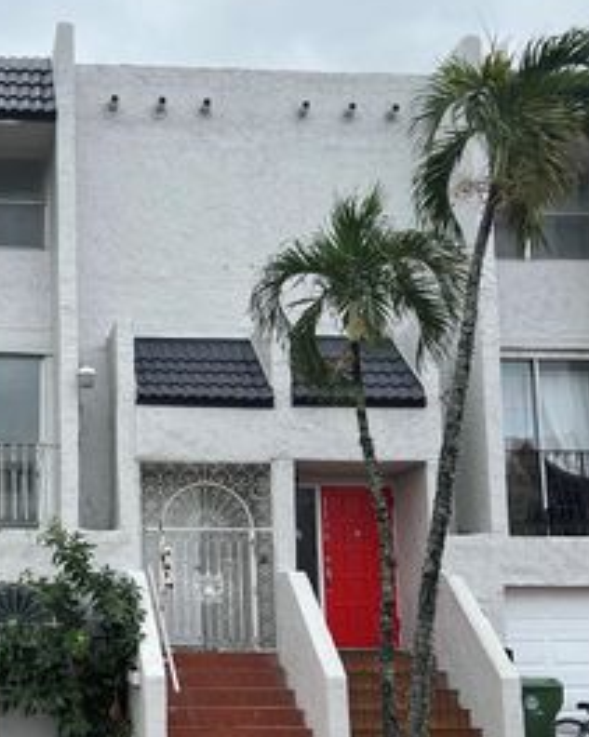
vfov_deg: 38.4
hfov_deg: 29.8
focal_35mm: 48
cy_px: 484
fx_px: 1047
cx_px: 36
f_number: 1.5
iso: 50
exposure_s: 1/2695
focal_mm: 5.7
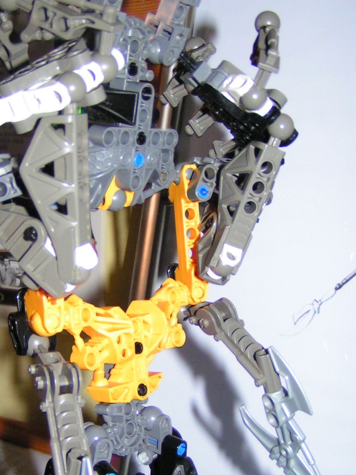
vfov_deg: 34.2
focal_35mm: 56
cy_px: 293
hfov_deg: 25.9
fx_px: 768
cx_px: 113
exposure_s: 1/40
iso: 200
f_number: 2.8
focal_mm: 5.8
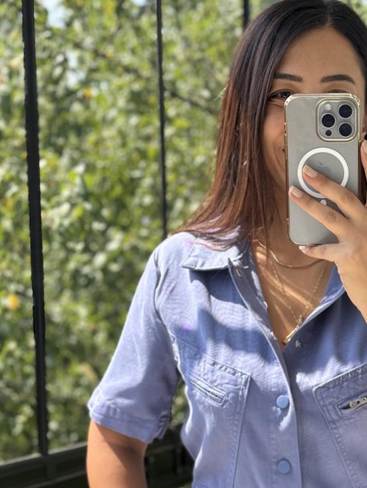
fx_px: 1229
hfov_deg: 16.8
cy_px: 403
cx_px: 316
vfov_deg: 22.1
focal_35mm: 87
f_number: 1.78
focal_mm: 6.76
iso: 64
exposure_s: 1/283
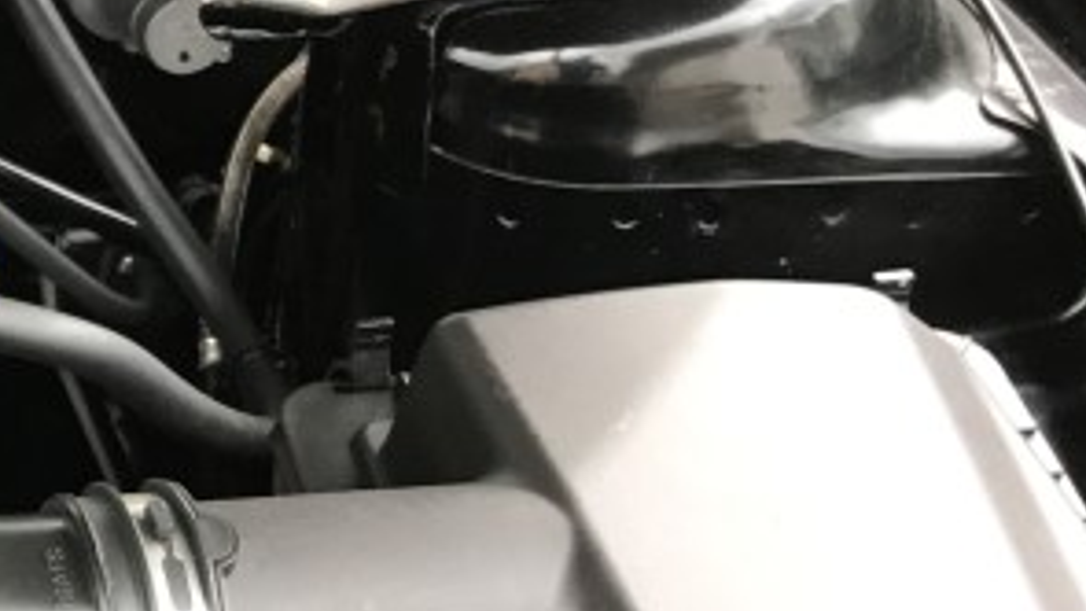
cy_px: 375
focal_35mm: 106
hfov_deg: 17.2
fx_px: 3053
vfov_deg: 11.4
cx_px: -751
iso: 40
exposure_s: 1/120
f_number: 1.8
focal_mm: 3.99
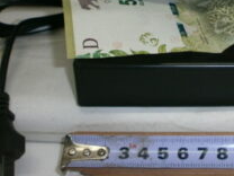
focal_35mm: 65
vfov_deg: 22.3
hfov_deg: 28.7
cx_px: 209
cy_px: 36
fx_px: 439
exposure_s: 1/30
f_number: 2.9
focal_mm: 4.8
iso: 125
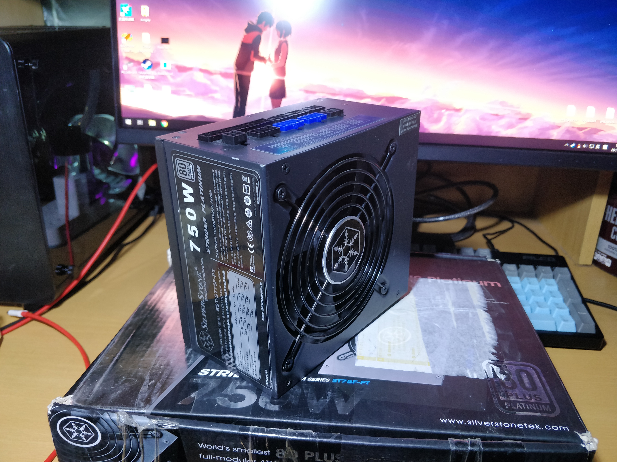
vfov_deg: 56.8
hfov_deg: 71.6
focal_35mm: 24
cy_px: 231
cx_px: 308
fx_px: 428
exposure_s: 1/33
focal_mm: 4.1
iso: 1000
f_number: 1.7
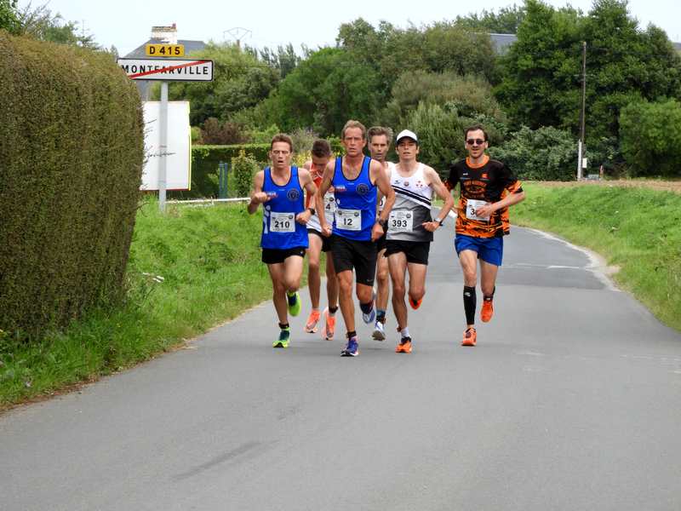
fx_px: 3935
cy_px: 256
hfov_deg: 9.9
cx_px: 340
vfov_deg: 7.4
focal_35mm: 200
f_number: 5.3
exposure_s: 1/200
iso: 100
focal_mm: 35.8
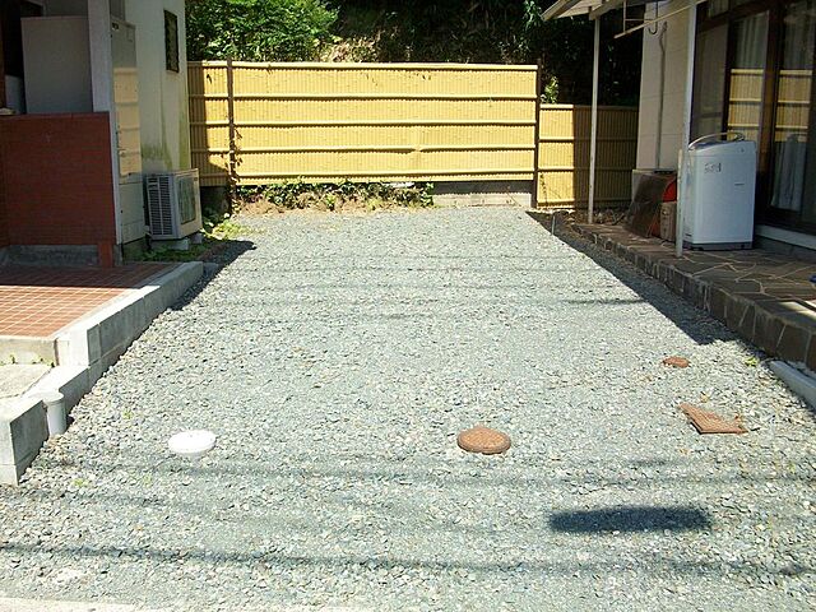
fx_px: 801
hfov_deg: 54.0
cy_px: 306
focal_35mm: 34
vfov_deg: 41.8
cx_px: 408
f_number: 5.5
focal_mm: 5.7
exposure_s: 1/274
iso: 80
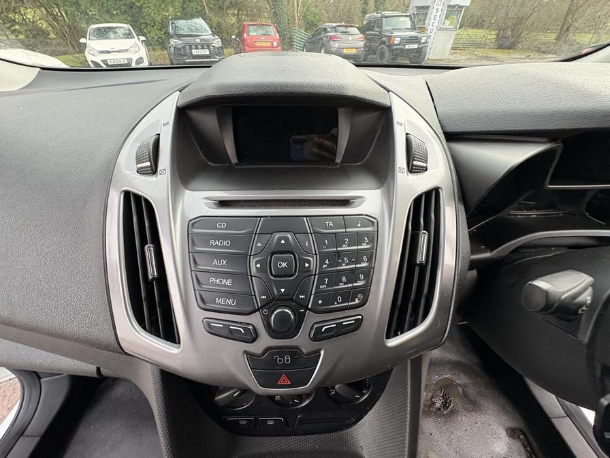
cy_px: 229
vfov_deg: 85.7
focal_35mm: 14
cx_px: 305
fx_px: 247
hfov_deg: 102.1
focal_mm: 2.22
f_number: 2.2
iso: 200
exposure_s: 1/99
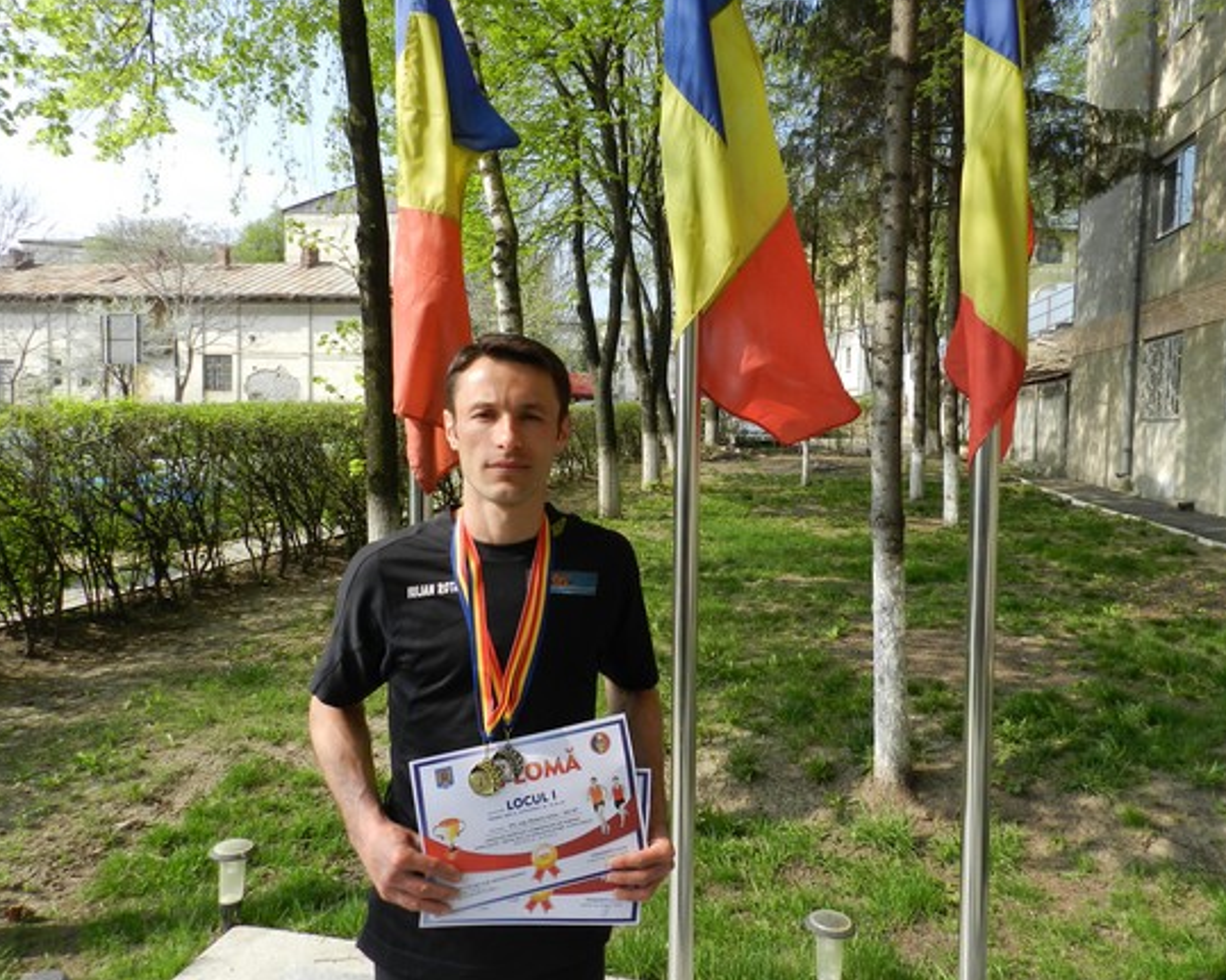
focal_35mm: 25
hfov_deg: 68.1
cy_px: 475
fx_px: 907
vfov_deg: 56.8
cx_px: 632
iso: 160
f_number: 3.4
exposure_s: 1/800
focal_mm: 4
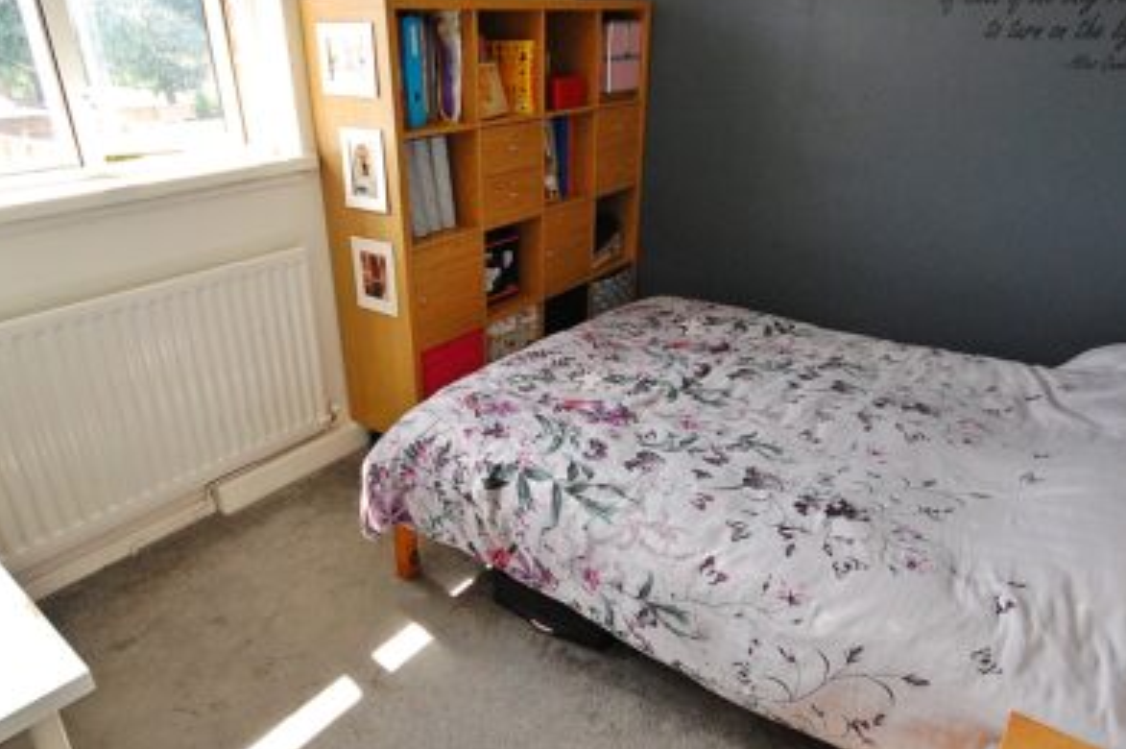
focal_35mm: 23
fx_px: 719
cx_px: 507
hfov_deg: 75.9
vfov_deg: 54.9
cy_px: 408
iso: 800
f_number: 6.3
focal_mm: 10
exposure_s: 1/160
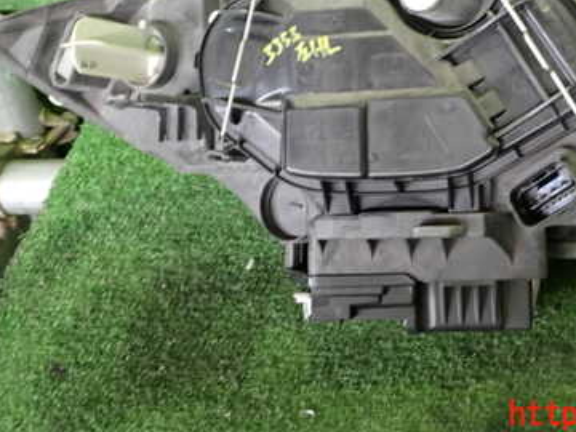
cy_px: 75
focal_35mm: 50
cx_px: 390
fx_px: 832
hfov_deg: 37.7
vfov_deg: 28.4
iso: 320
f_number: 2.3
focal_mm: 5.4
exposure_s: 1/30
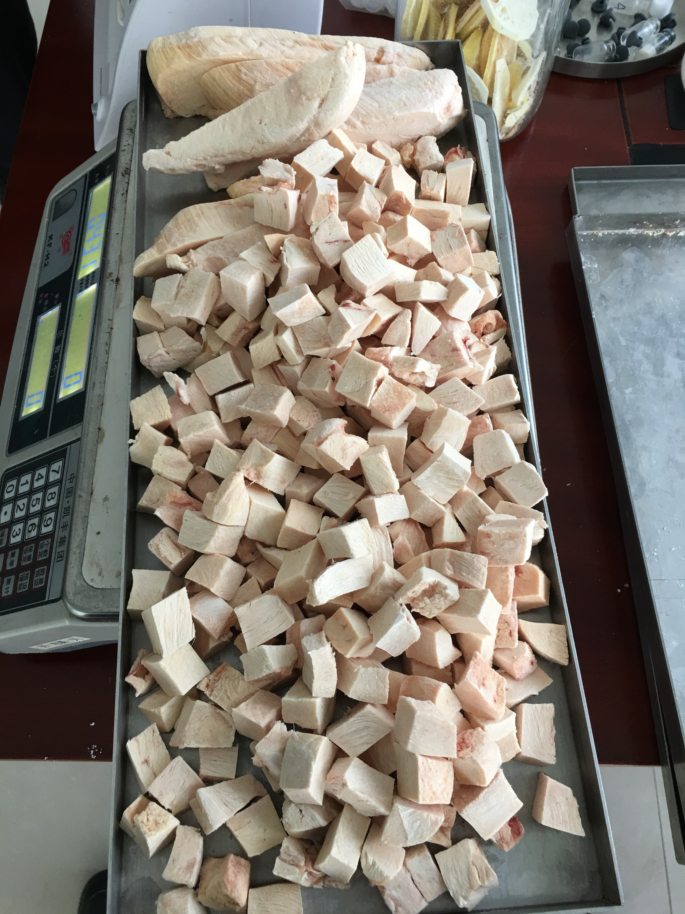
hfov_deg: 48.2
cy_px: 457
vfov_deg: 61.7
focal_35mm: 29
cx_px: 342
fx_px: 765
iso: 32
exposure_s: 1/17
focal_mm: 4.15
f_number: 2.2
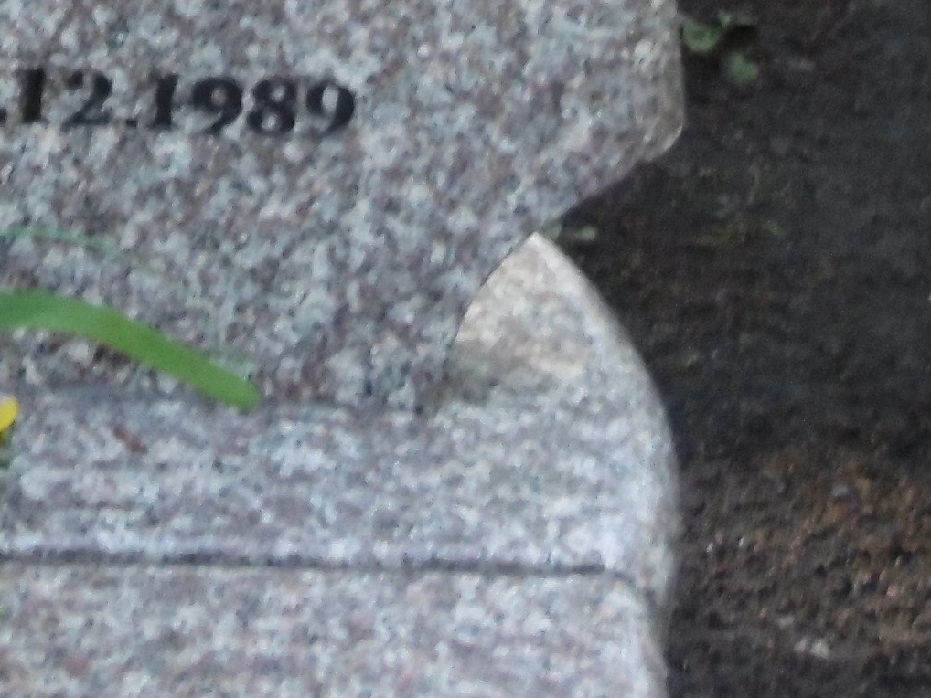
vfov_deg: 5.4
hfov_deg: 7.3
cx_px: -451
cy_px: -731
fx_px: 7183
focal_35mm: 267
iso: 100
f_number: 4.2
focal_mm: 10.5
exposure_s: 1/60
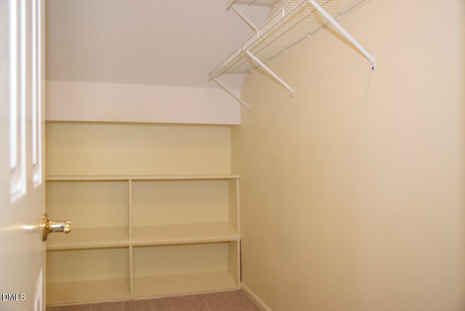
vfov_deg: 40.0
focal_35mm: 33
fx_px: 427
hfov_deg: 57.2
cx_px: 232
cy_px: 156
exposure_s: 1/60
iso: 1600
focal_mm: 22
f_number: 3
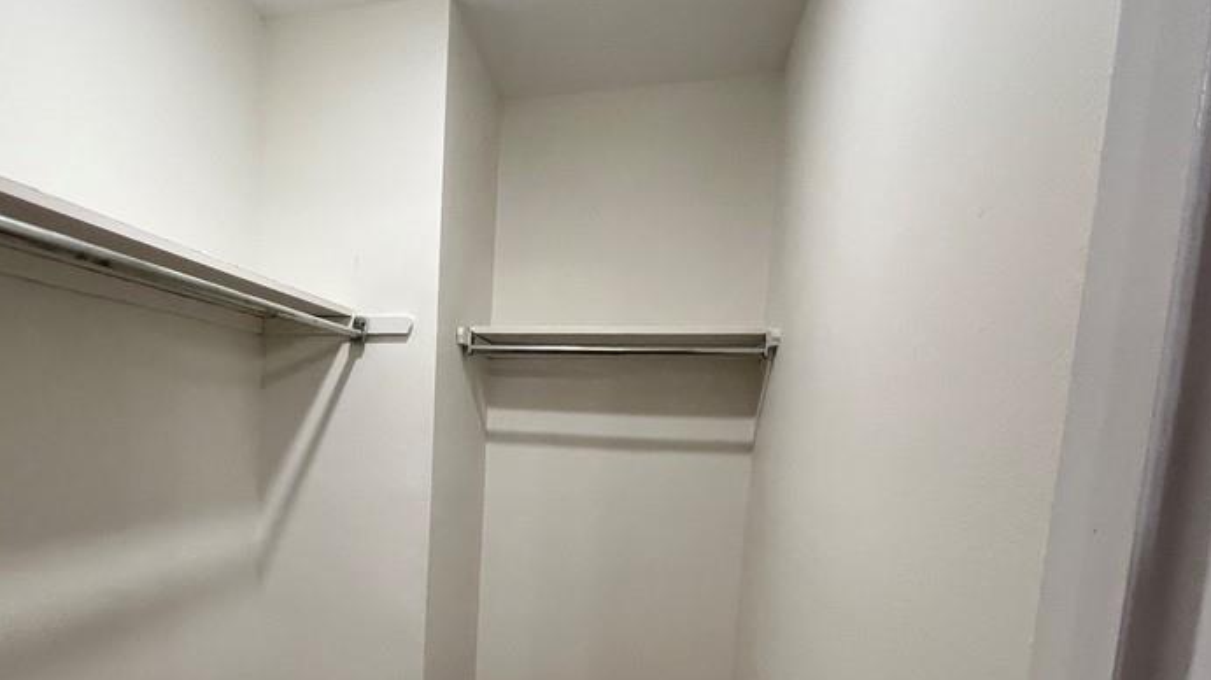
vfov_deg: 51.5
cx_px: 435
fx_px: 674
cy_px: 501
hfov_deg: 81.8
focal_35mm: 21
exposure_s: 1/120
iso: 200
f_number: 1.8
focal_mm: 1.57
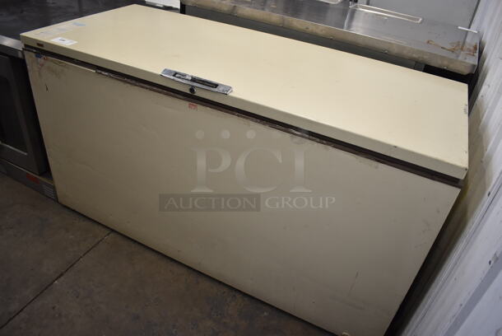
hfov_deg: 67.3
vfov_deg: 48.0
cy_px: 168
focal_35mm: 27
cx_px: 251
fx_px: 377
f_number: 3.5
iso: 800
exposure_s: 1/200
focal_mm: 18
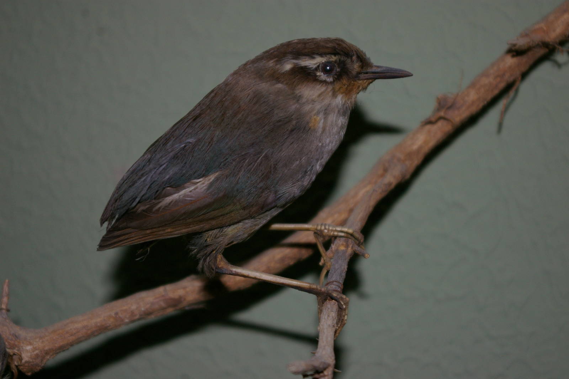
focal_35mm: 82
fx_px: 1303
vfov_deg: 16.5
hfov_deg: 24.6
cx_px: 284
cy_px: 190
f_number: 5.6
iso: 400
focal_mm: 55
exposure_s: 1/60
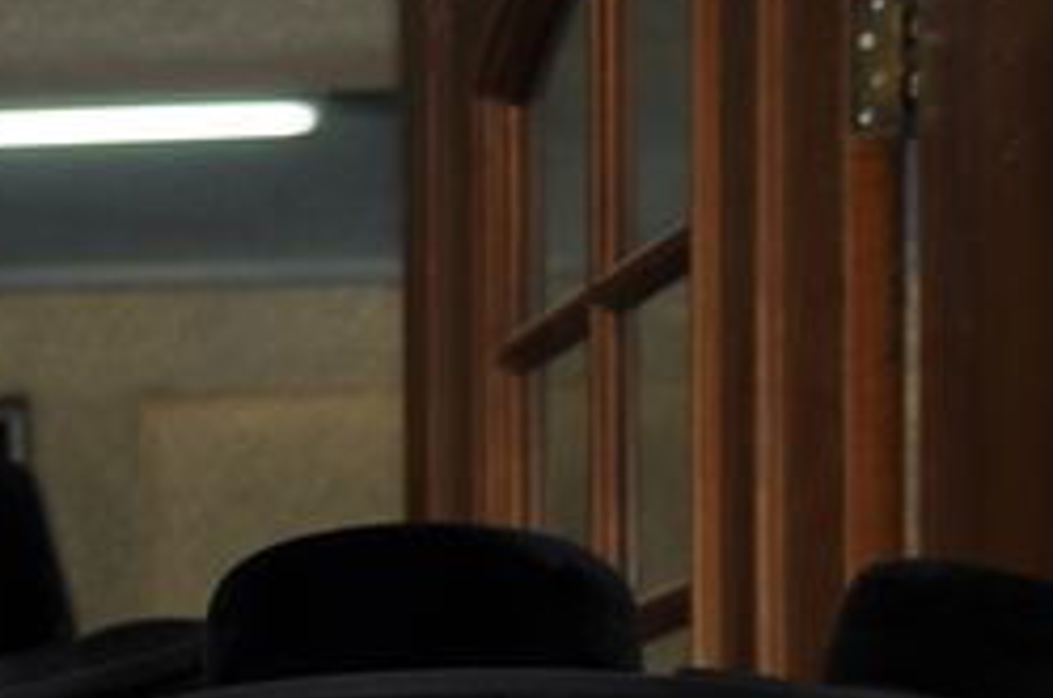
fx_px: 5050
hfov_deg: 11.6
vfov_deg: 7.6
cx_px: -334
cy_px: 1409
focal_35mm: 173
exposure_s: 1/60
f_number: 4
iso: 250
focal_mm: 28
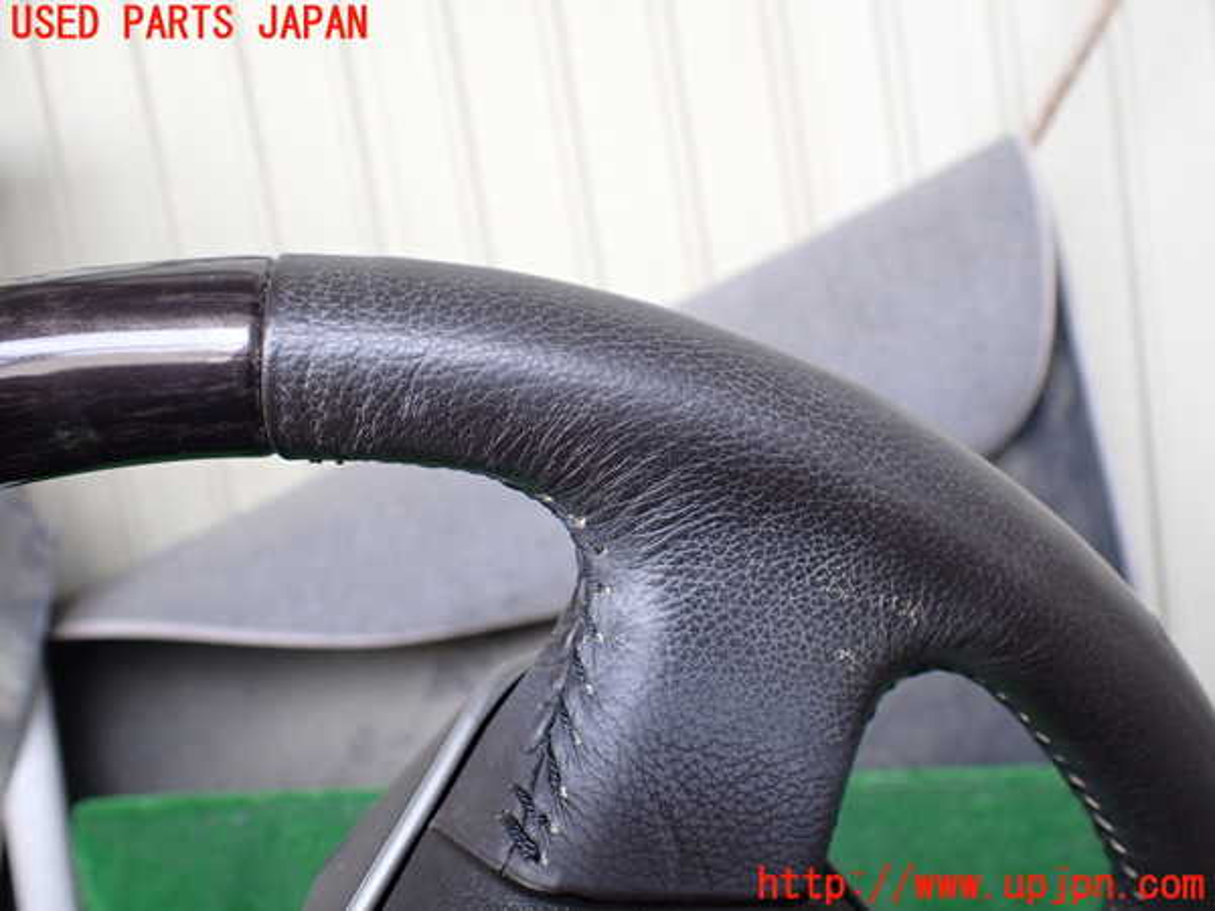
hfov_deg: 60.0
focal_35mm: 30
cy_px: 456
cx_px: 608
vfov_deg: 46.8
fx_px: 1053
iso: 250
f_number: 2.3
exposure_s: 1/125
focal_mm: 5.4
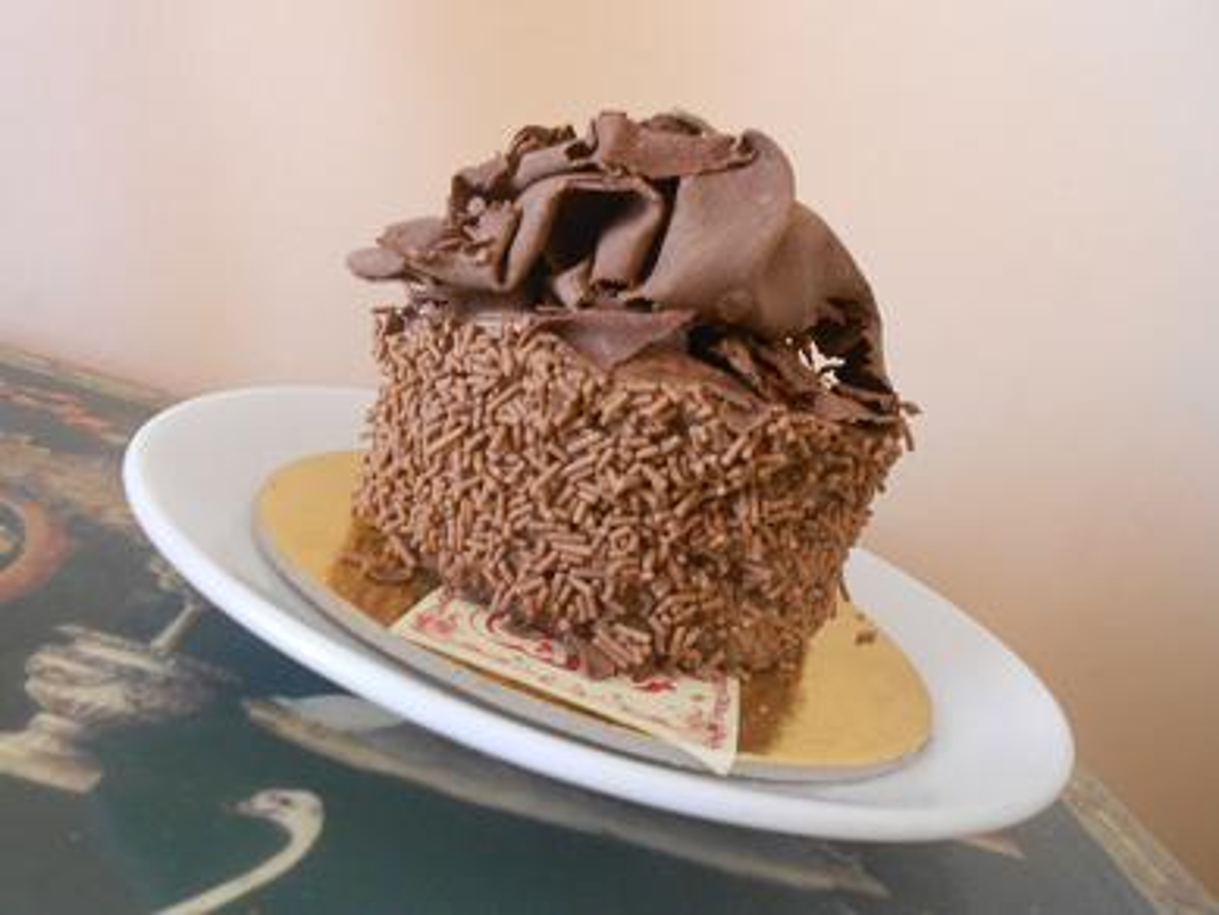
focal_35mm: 26
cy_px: 458
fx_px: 916
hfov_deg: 67.3
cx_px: 610
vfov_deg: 53.1
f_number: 3.2
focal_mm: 4.6
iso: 250
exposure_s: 1/8
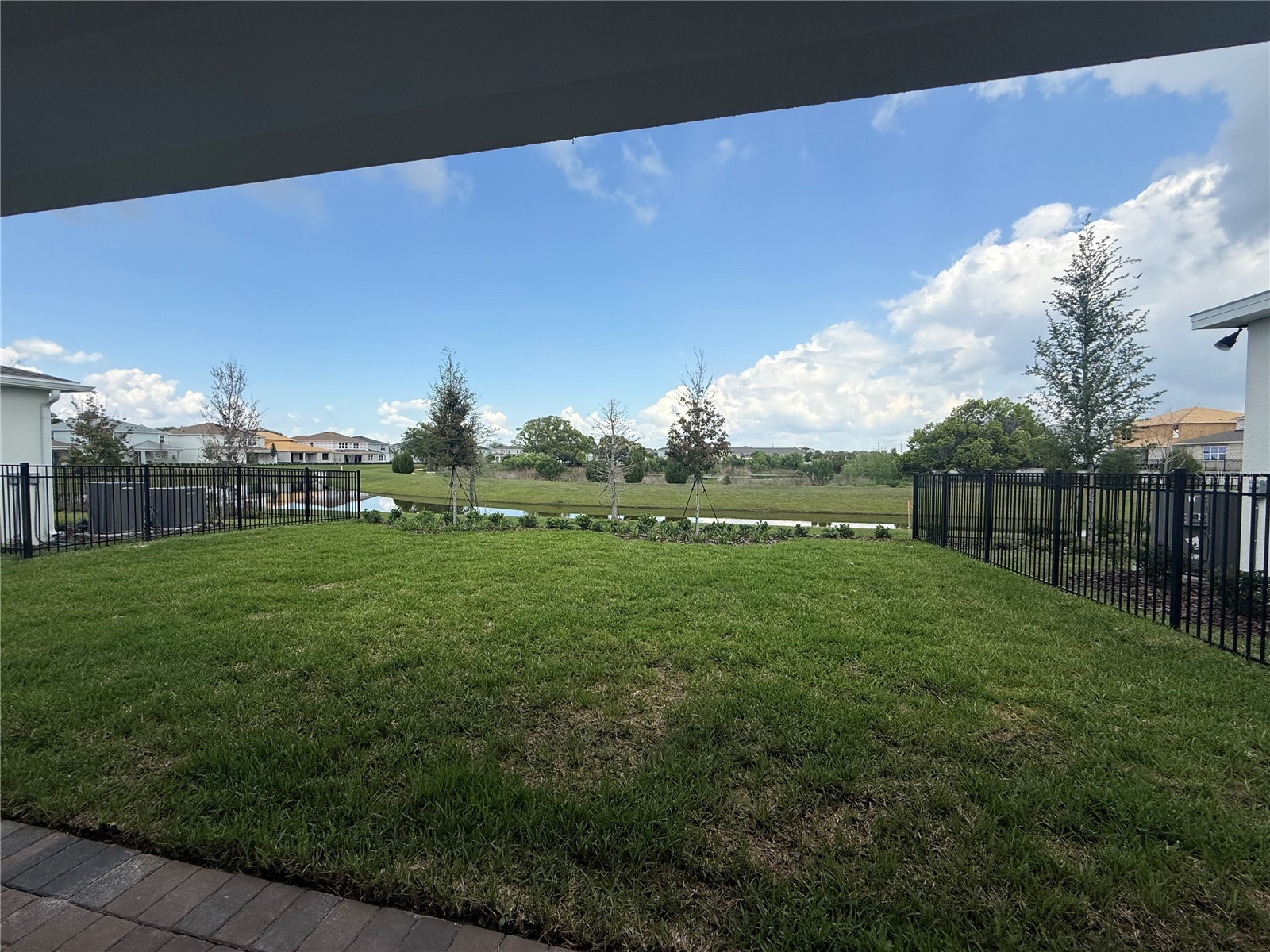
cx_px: 635
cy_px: 476
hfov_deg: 102.1
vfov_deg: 85.7
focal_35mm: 14
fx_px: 514
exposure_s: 1/1745
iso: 50
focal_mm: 2.22
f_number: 2.2
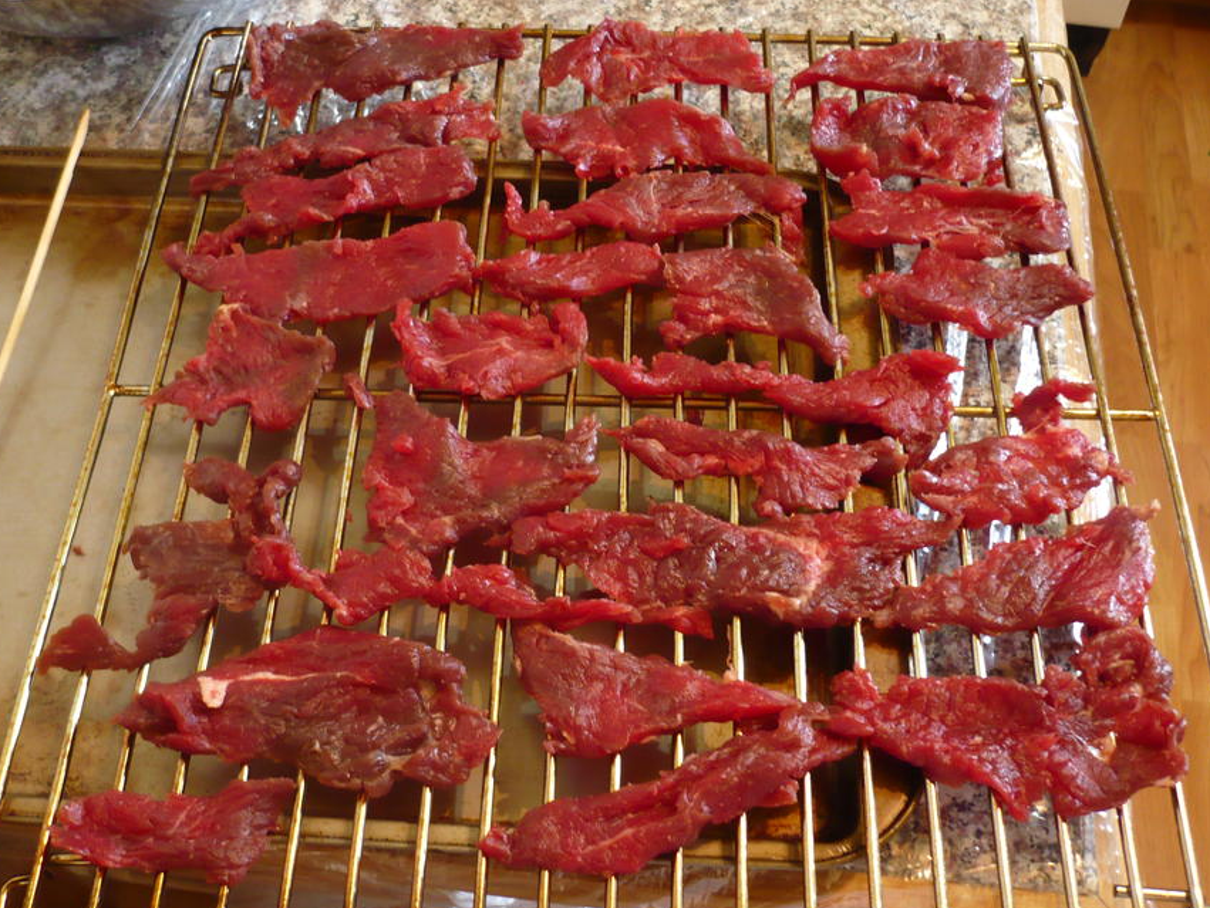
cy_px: 454
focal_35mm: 37
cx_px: 596
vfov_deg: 38.7
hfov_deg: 50.1
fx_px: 1294
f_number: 2.8
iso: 200
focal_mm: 5.8
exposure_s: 1/6
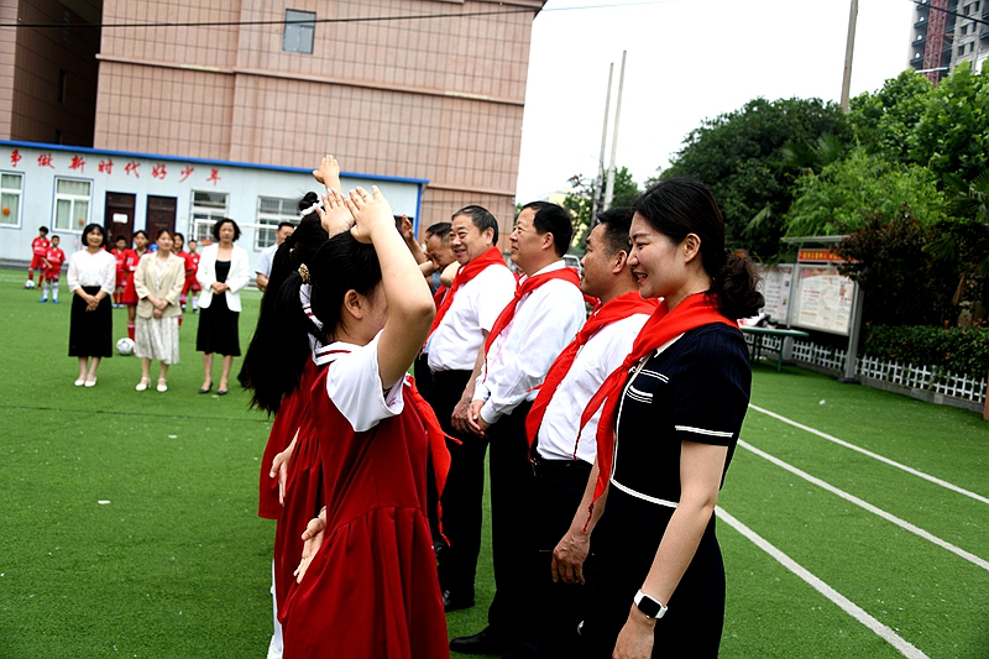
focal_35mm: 35
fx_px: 961
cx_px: 494
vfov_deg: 37.8
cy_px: 330
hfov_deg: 54.4
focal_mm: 35
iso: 64
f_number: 4.5
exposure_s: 1/250
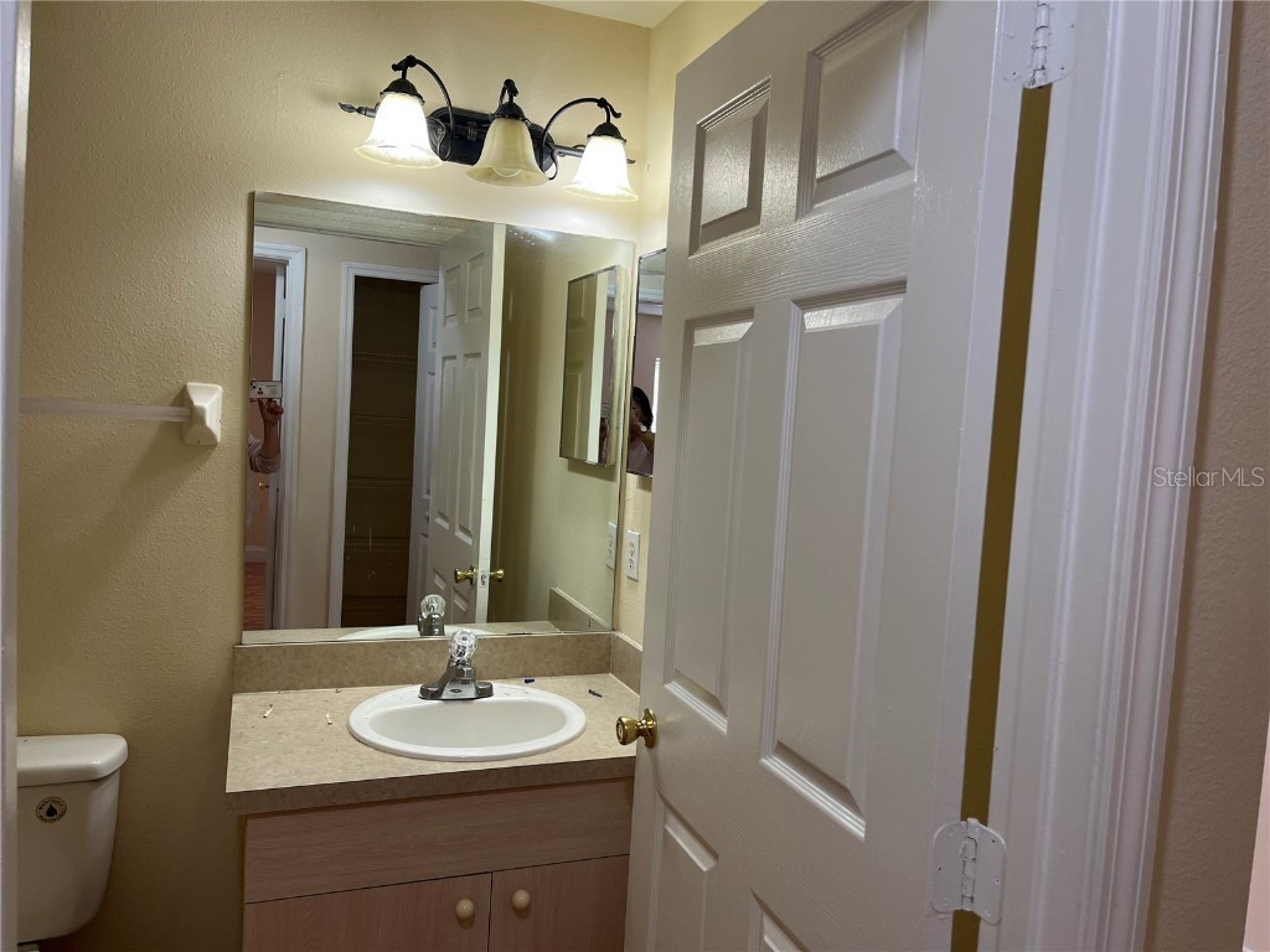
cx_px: 635
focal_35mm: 26
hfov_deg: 67.3
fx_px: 954
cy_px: 476
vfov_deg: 53.1
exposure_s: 1/60
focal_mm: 5.1
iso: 64
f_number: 1.6
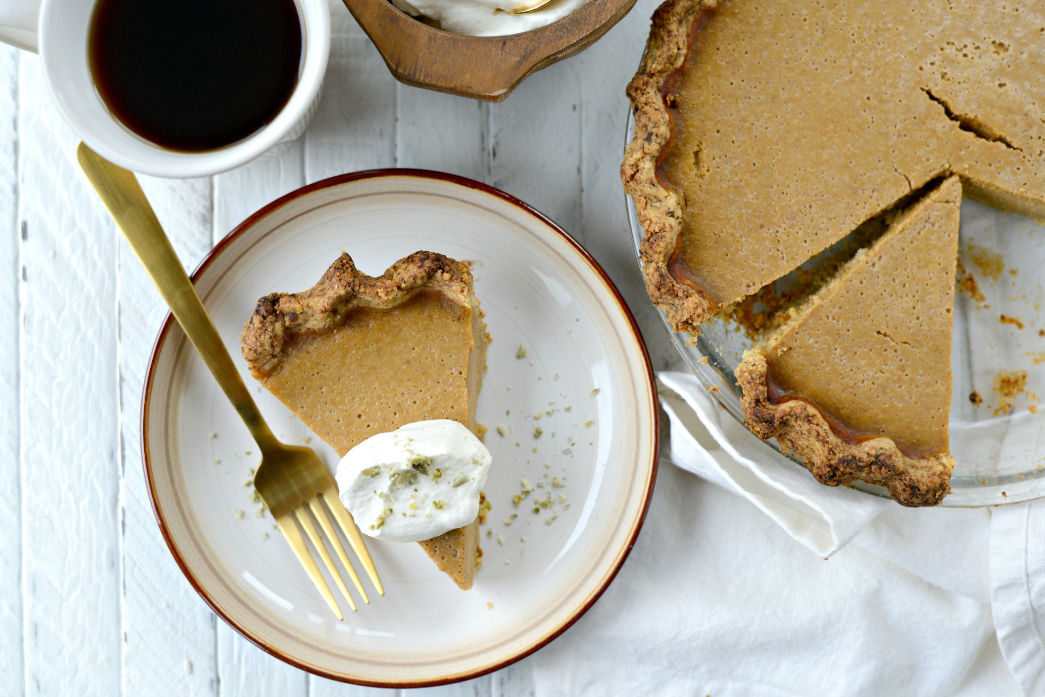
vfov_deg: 27.0
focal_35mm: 50
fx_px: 1452
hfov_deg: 39.6
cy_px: 348
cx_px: 522
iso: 1100
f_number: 3.2
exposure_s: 1/640
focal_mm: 50
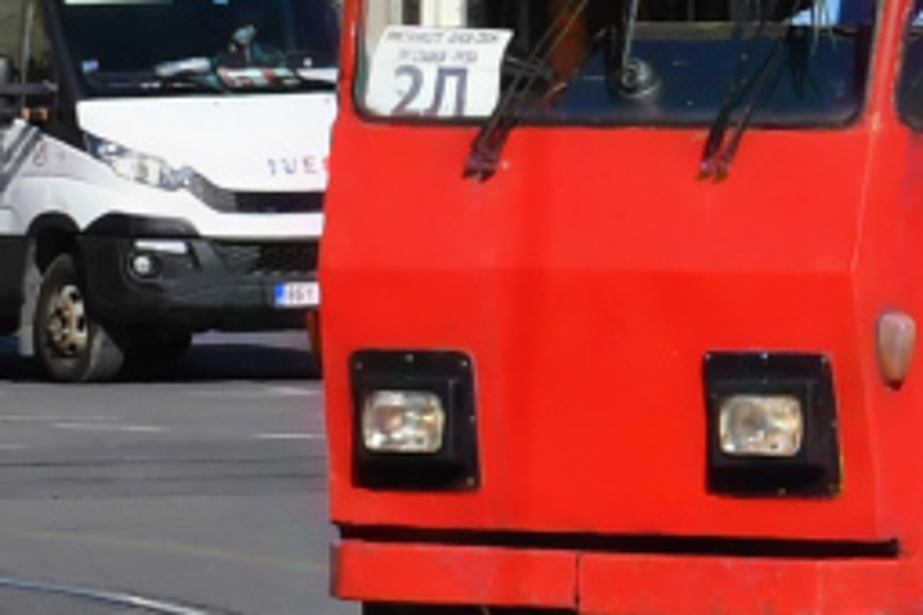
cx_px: 1908
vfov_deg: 4.5
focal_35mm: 306
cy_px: -378
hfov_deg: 6.5
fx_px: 7845
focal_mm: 40
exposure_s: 1/833
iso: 200
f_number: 8
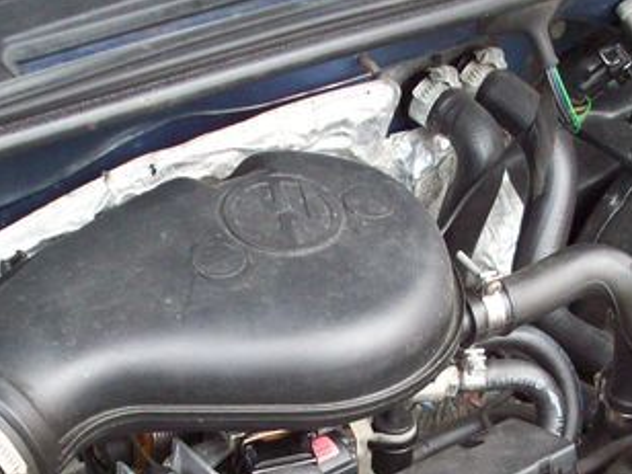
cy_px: 443
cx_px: 357
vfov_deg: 18.8
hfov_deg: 25.3
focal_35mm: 77
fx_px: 1406
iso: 160
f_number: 2.8
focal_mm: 6.2
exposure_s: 1/64
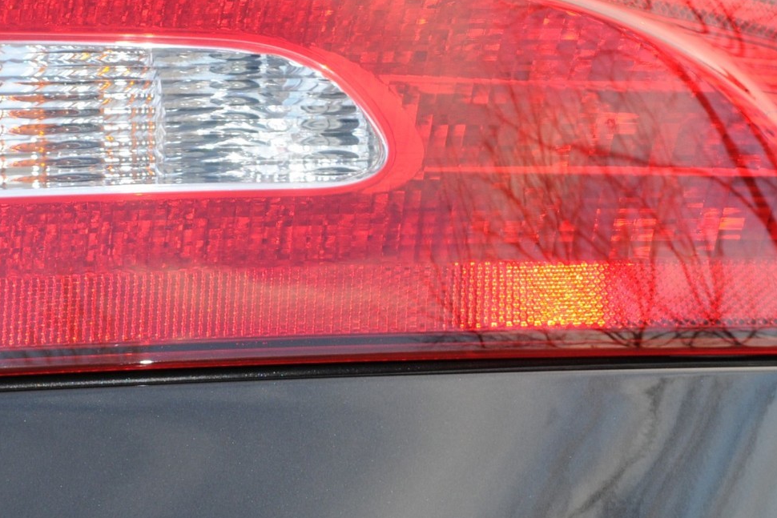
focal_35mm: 278
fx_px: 6001
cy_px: 9
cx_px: 372
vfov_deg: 4.9
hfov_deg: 7.4
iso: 250
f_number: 8
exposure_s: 1/60
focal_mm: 72
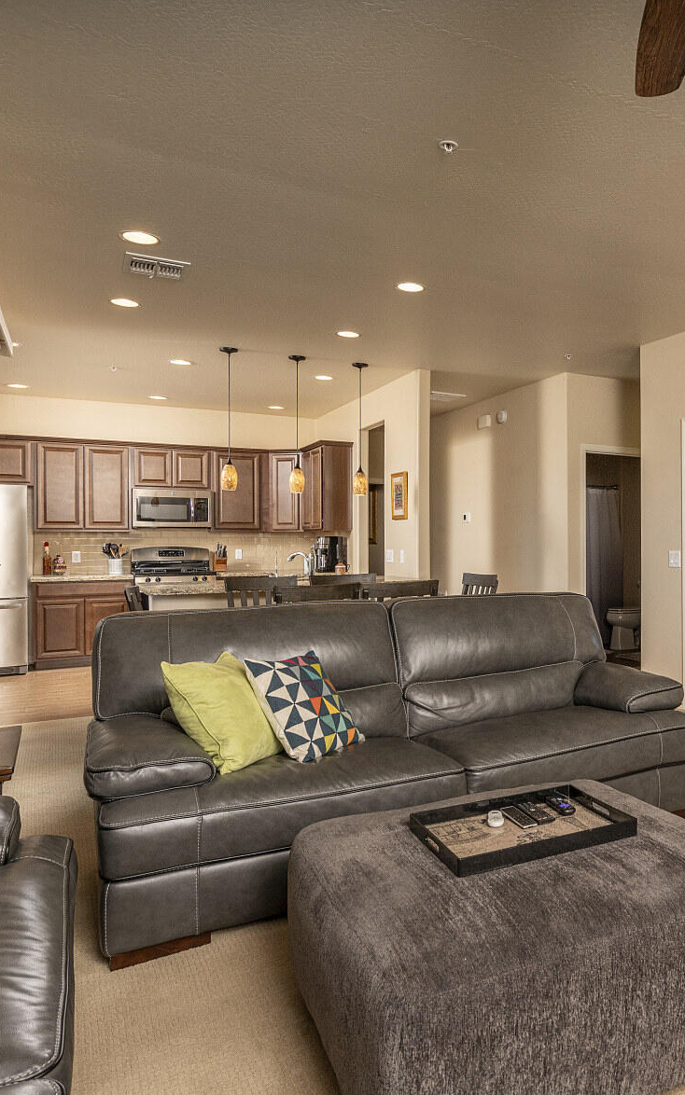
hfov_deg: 45.4
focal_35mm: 25
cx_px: 597
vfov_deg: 72.5
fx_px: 747
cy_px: 542
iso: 1000
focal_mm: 16
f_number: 8
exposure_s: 1/200
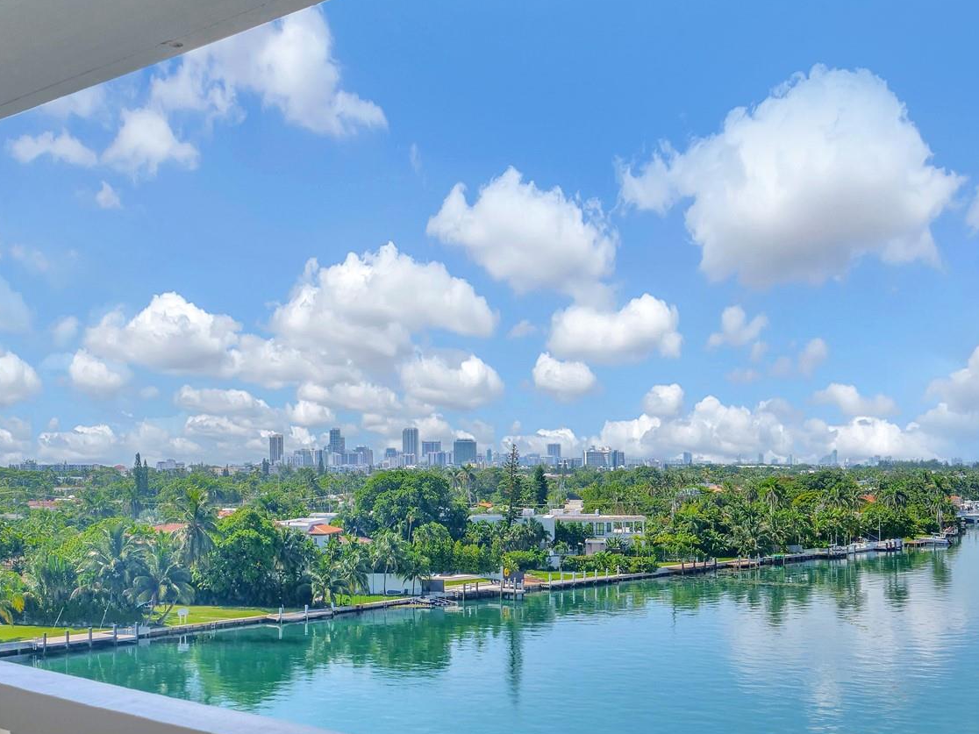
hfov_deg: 43.7
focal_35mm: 43
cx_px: 415
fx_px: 1216
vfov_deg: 33.5
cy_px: 450
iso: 200
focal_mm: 15
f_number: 7.1
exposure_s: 1/640
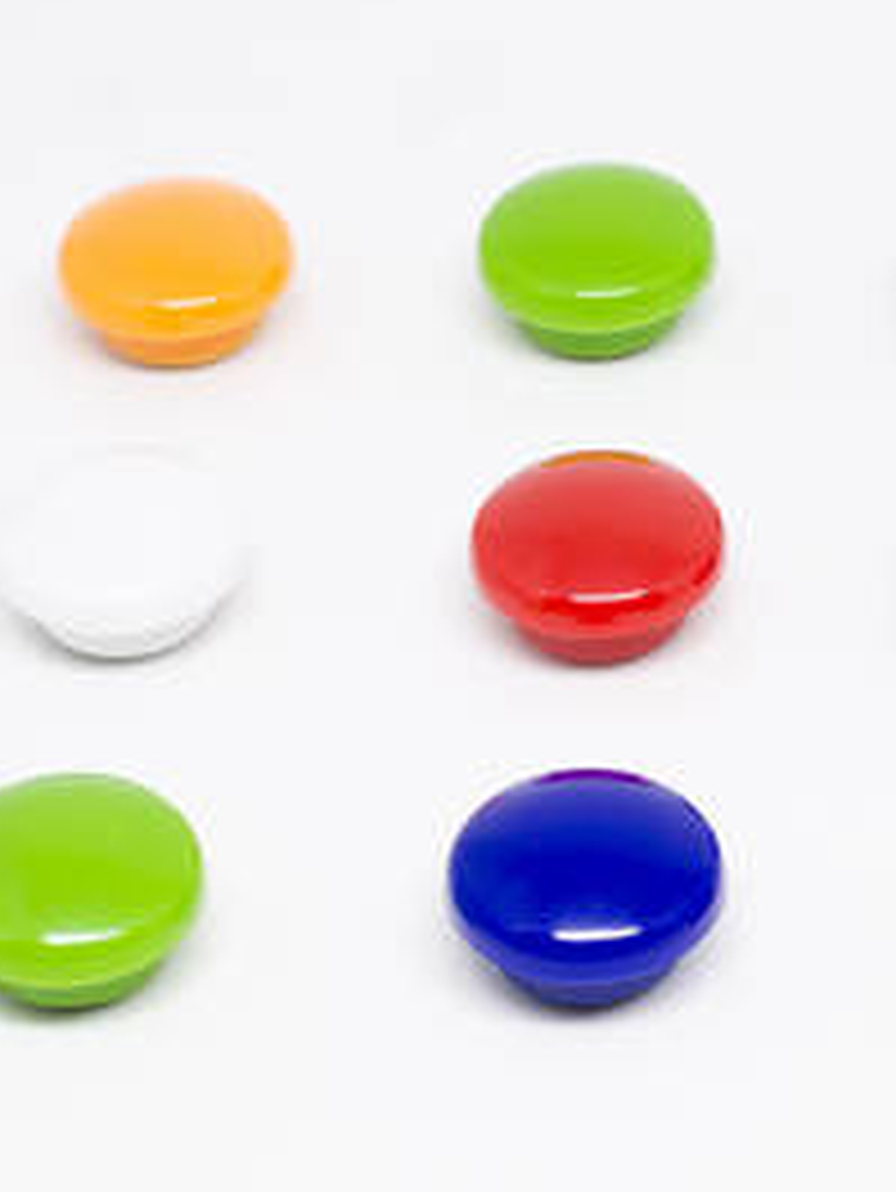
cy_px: 603
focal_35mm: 122
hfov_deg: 12.1
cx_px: 797
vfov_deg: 16.1
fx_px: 4207
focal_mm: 50
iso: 100
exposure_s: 1/4
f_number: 16
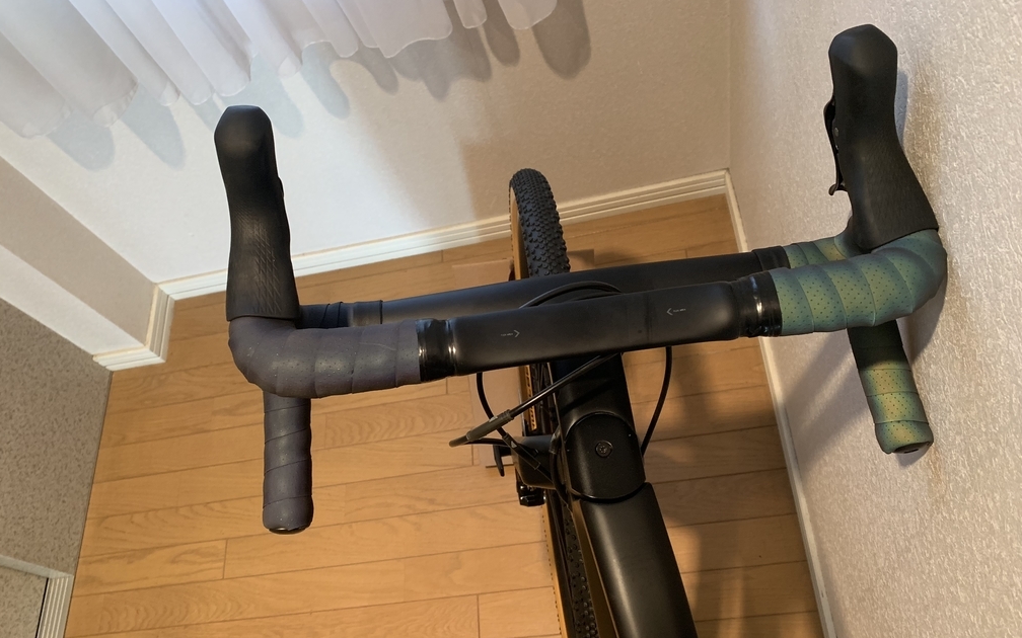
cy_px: 380
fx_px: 780
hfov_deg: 66.5
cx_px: 514
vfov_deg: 44.3
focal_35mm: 28
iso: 320
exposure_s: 1/50
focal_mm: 4.25
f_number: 1.8
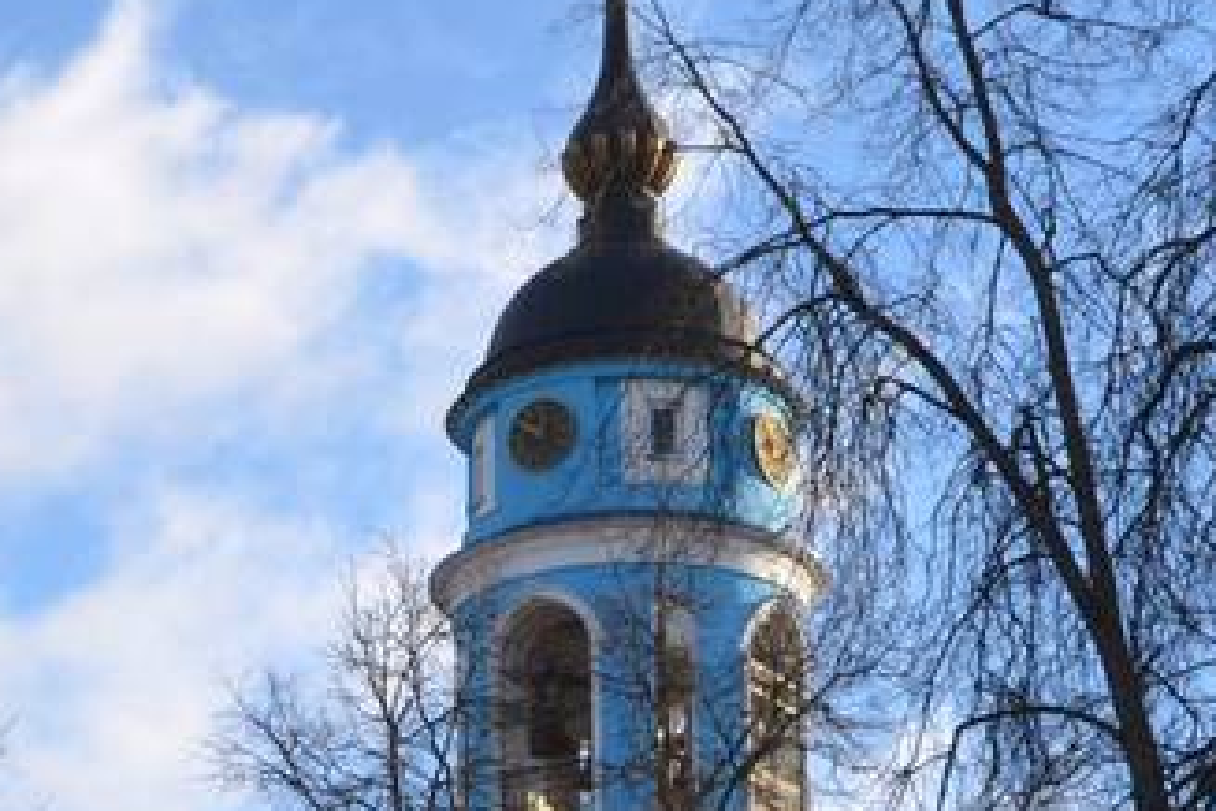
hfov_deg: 15.4
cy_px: 1146
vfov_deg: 10.1
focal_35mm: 132
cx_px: 149
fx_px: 4458
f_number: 8
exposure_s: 1/250
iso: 125
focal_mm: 24
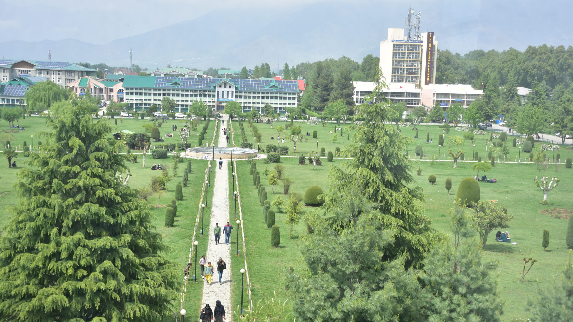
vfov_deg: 23.5
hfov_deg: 40.6
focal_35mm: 51
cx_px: 287
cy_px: 158
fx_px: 775
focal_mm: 32
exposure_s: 1/800
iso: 250
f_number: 5
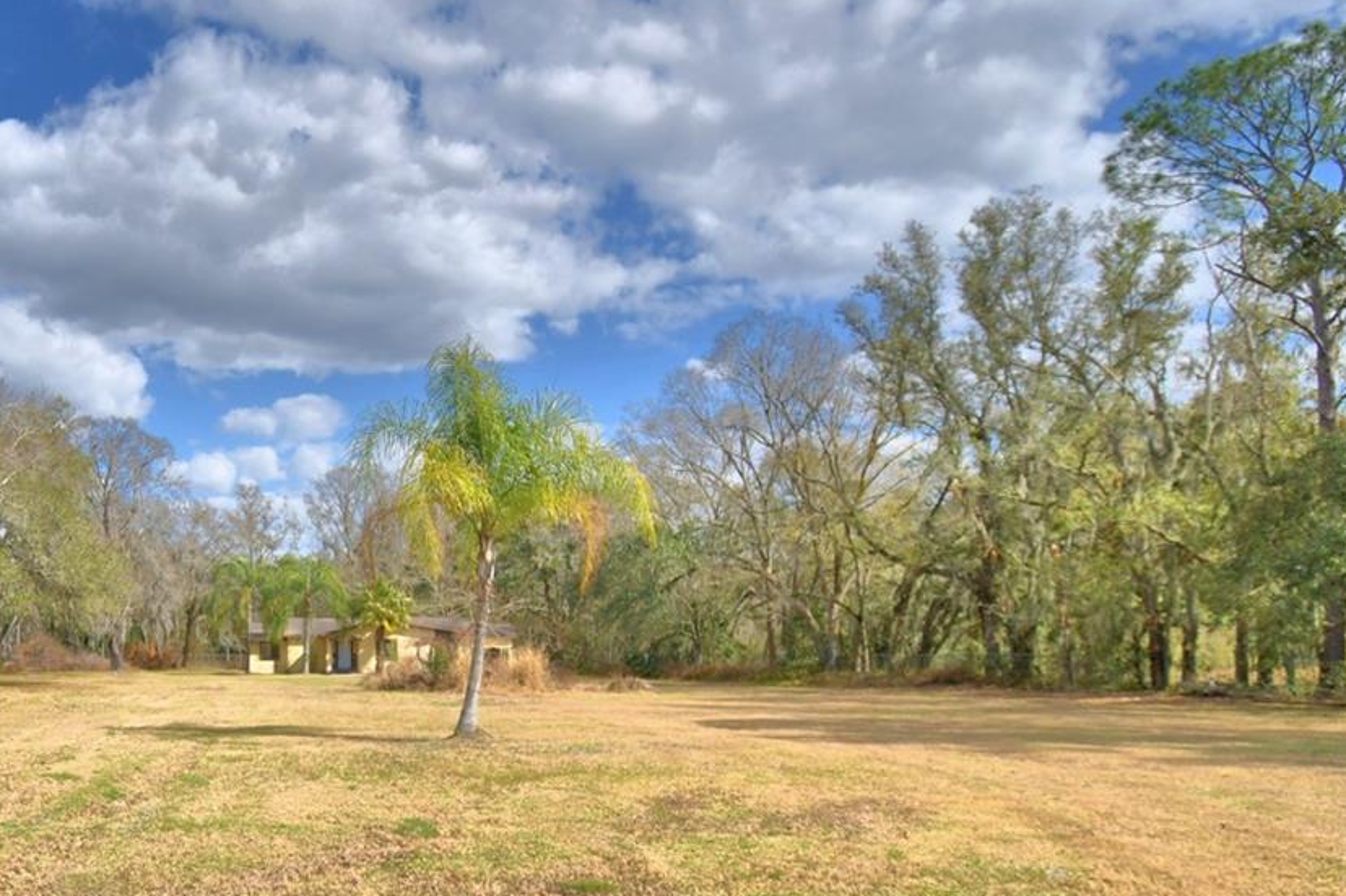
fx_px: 1084
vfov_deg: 44.1
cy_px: 616
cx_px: 247
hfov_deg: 58.2
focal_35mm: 29
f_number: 4.5
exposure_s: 1/1600
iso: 100
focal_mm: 10
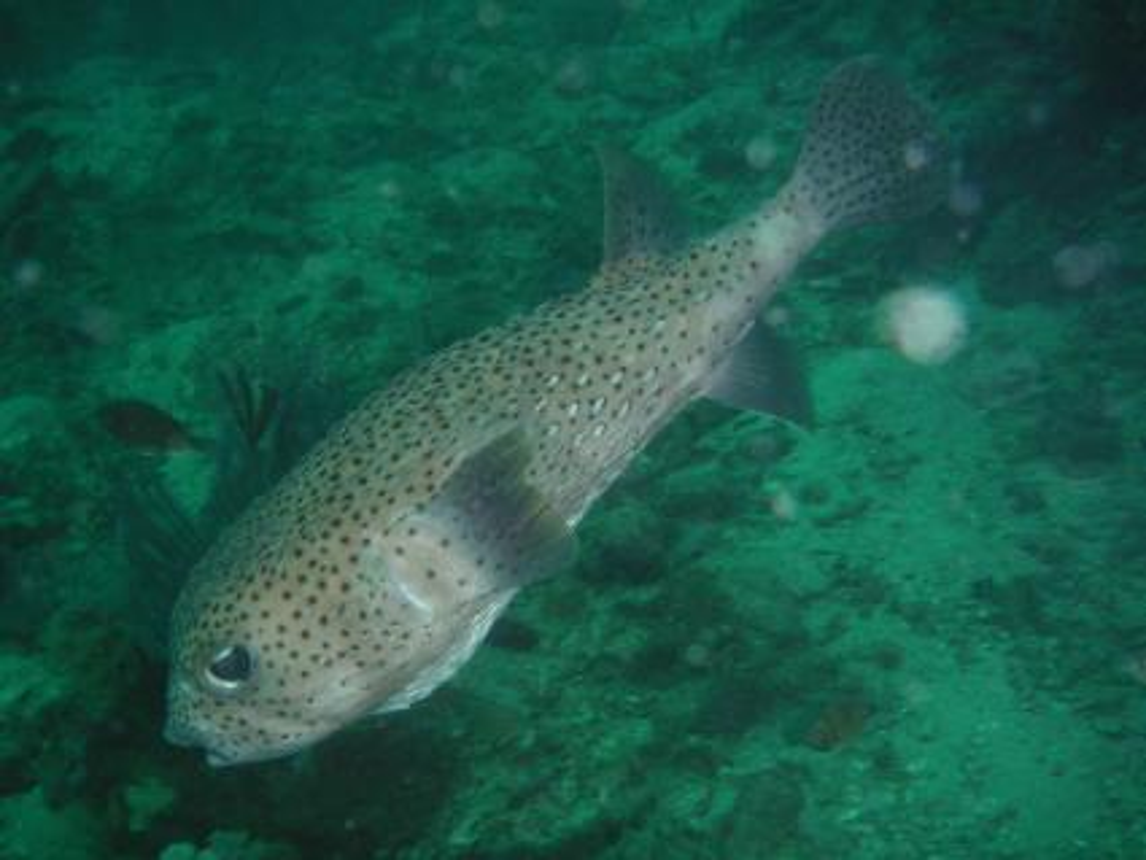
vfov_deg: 37.7
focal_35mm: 38
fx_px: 1258
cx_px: 573
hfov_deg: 49.0
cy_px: 430
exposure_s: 1/45
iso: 160
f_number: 2.8
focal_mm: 6
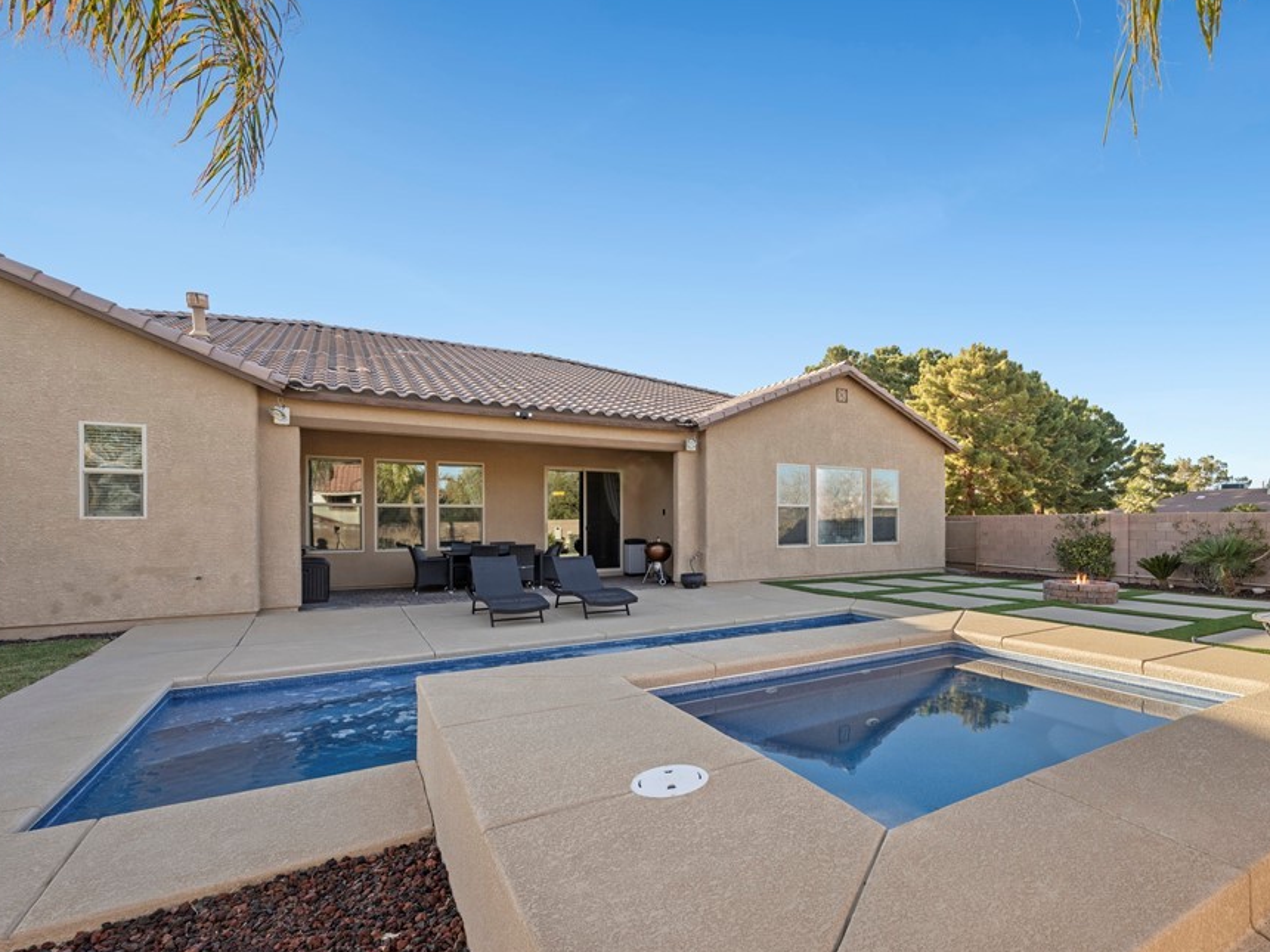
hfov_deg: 89.4
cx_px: 784
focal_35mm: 17
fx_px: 624
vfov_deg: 74.6
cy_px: 512
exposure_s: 1/125
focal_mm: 14
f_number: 8
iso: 500
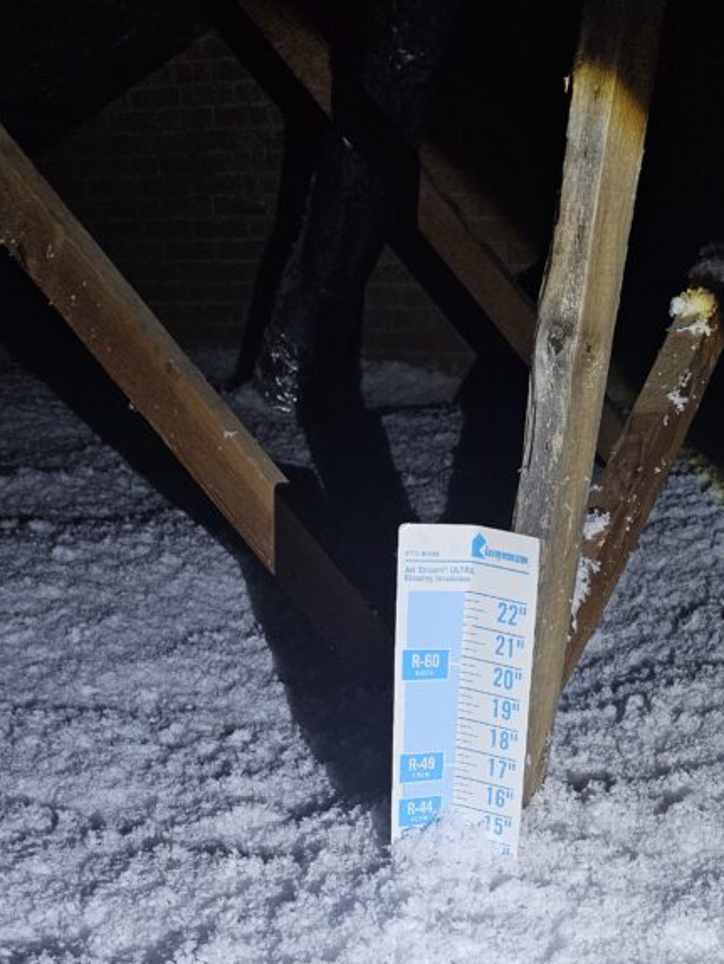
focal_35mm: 41
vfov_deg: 42.7
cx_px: 479
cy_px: 828
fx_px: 1143
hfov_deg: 34.9
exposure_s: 1/359
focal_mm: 6.3
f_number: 1.7
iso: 500
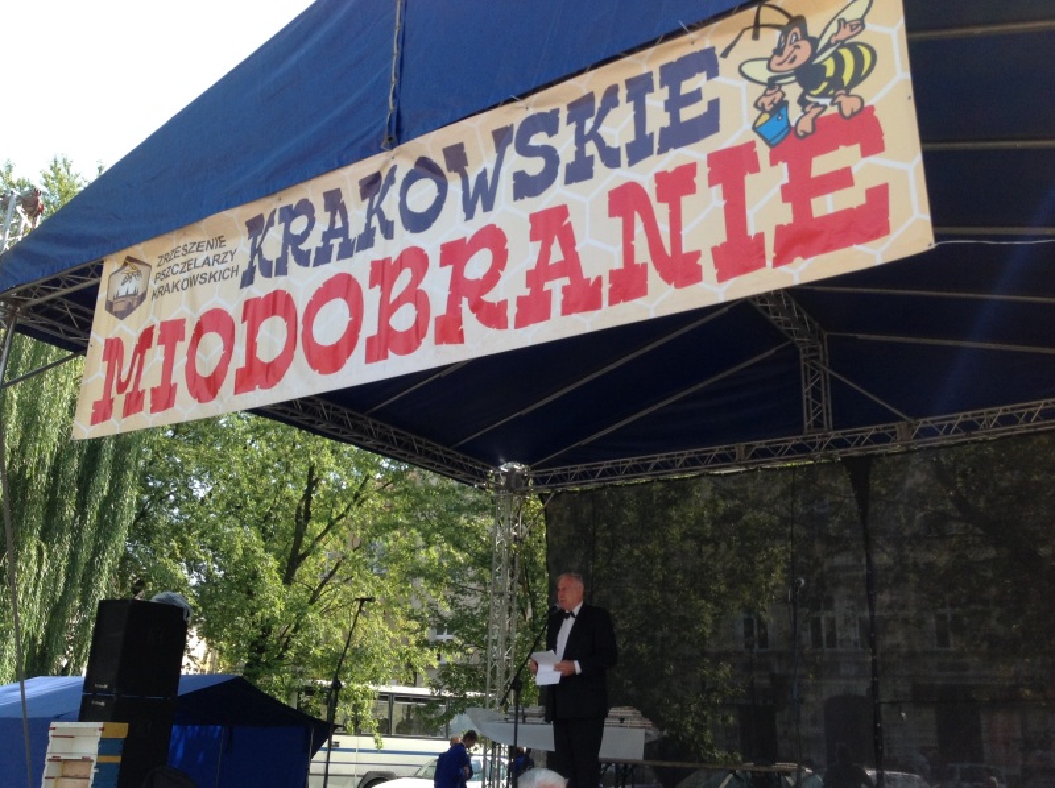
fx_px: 1065
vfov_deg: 40.6
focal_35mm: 35
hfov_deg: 52.7
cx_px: 528
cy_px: 394
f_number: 2.4
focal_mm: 4.28
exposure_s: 1/512
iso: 50
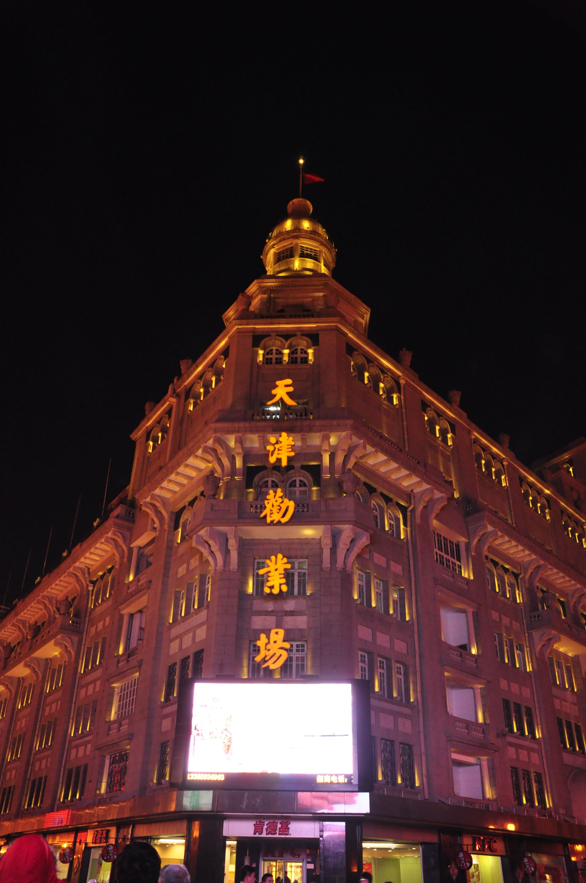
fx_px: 661
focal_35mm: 27
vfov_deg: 67.4
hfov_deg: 47.8
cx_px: 293
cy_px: 442
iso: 1000
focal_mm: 18
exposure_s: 1/20
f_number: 7.1
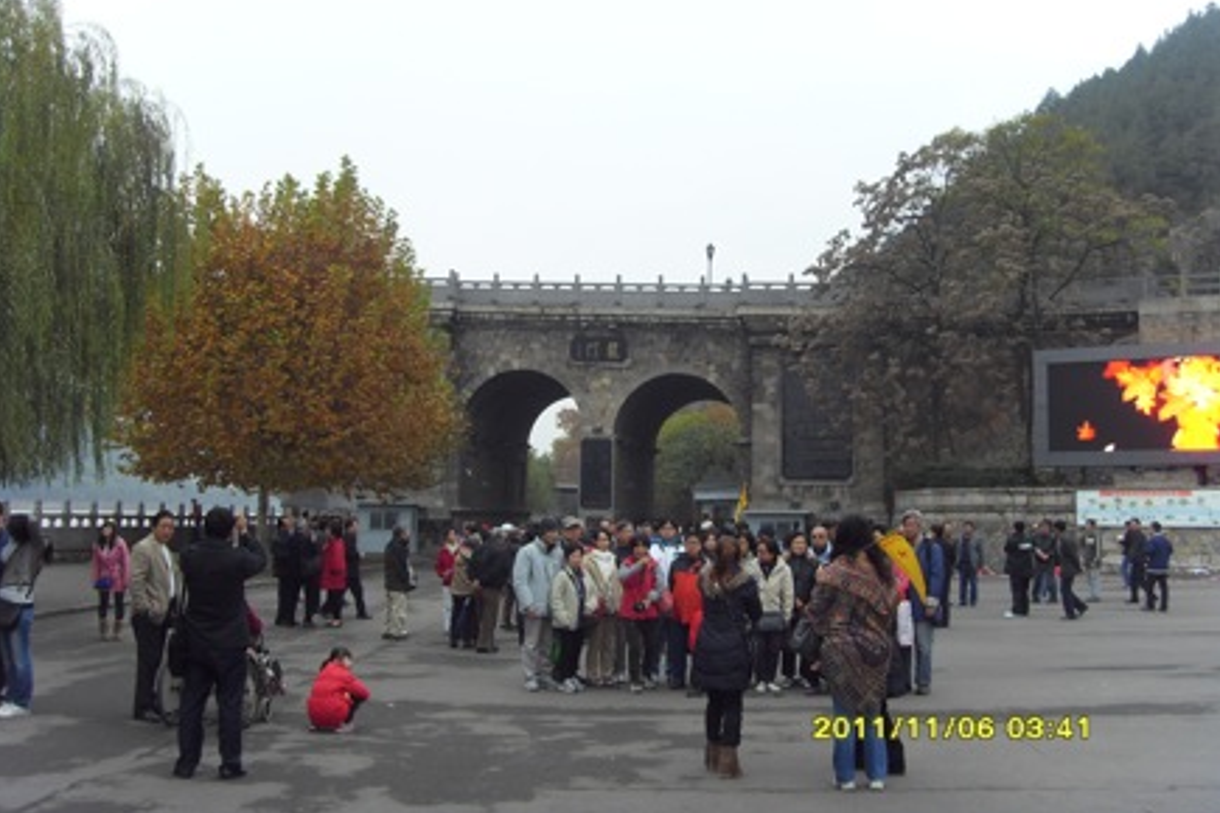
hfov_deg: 47.4
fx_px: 1389
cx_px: 606
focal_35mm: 41
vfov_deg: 32.6
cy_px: 364
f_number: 3.5
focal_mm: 6.6
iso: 80
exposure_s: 1/125
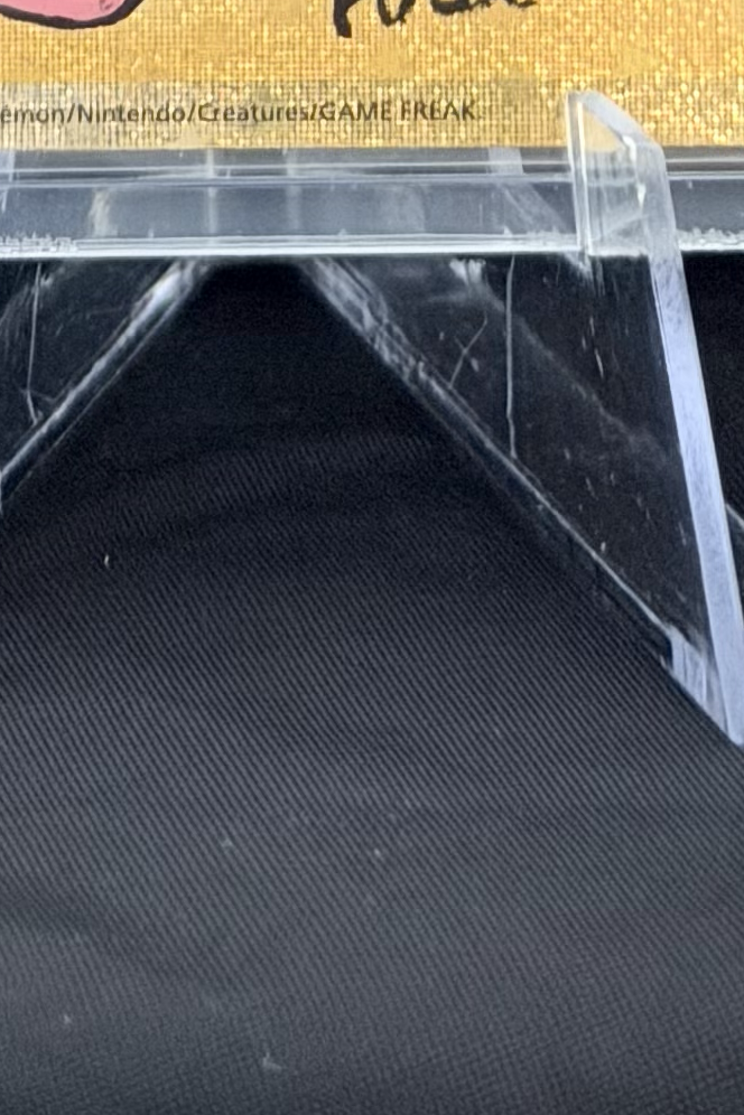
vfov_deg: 9.7
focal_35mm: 202
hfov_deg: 6.8
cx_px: 119
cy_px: -846
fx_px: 6262
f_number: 1.78
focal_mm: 6.76
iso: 400
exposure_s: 1/40
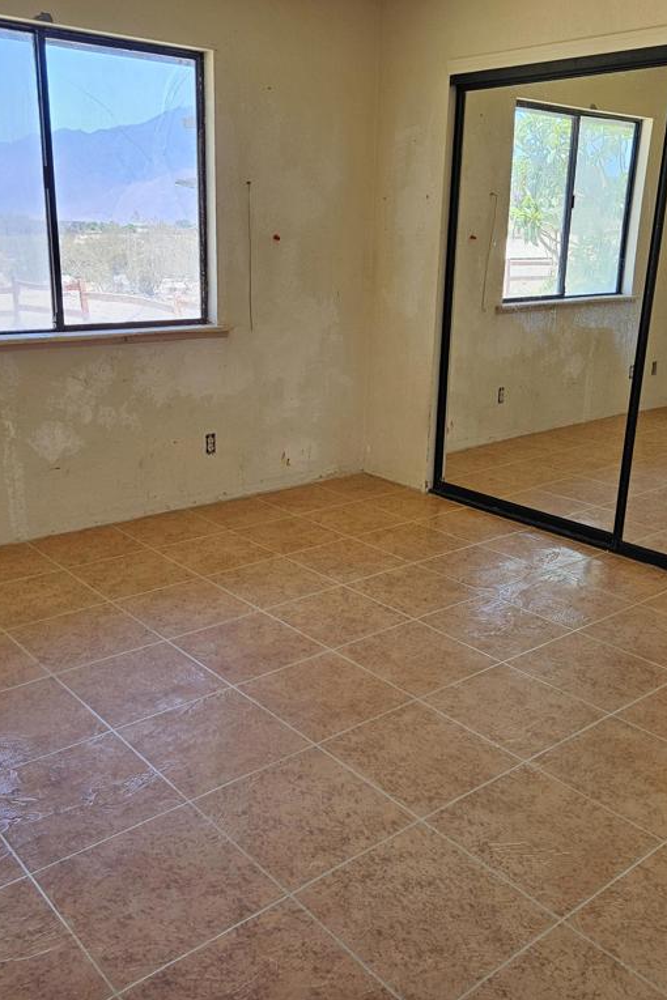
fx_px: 889
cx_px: 343
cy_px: 501
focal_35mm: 32
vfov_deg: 58.7
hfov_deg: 41.1
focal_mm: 5.4
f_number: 1.8
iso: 125
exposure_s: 1/359
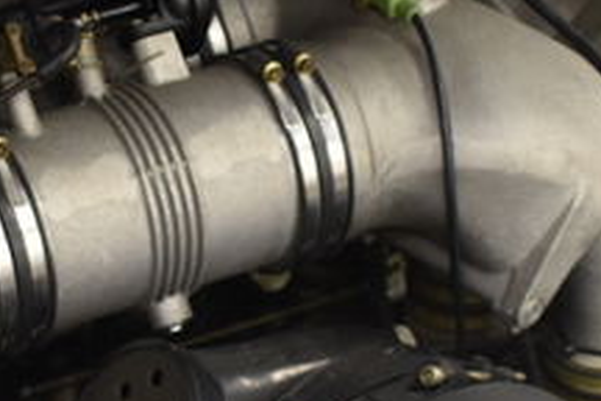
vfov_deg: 10.6
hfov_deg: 16.0
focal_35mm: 128
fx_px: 2137
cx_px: 259
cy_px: 440
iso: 560
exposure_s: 1/40
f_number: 3.8
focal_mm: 24
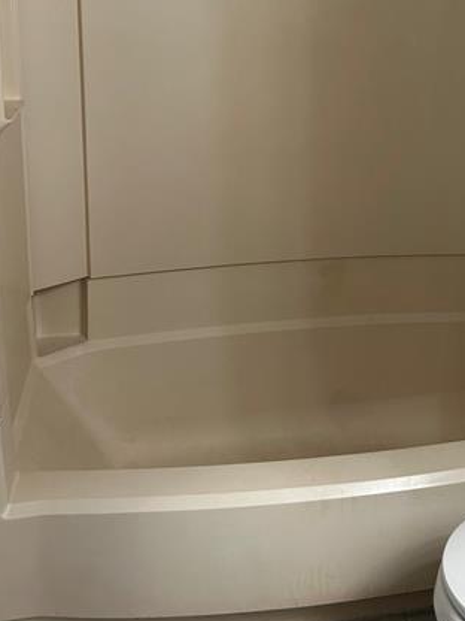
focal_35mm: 48
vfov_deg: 37.9
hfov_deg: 29.7
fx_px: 860
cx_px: 353
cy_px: 106
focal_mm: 5.7
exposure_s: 1/60
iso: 100
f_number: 1.5
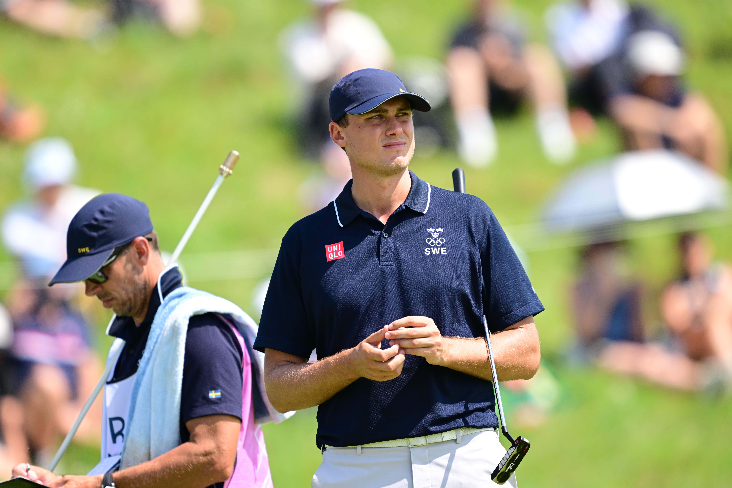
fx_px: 11386
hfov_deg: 3.7
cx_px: 366
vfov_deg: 2.5
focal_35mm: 560
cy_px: 244
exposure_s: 1/2000
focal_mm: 560
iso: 640
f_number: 5
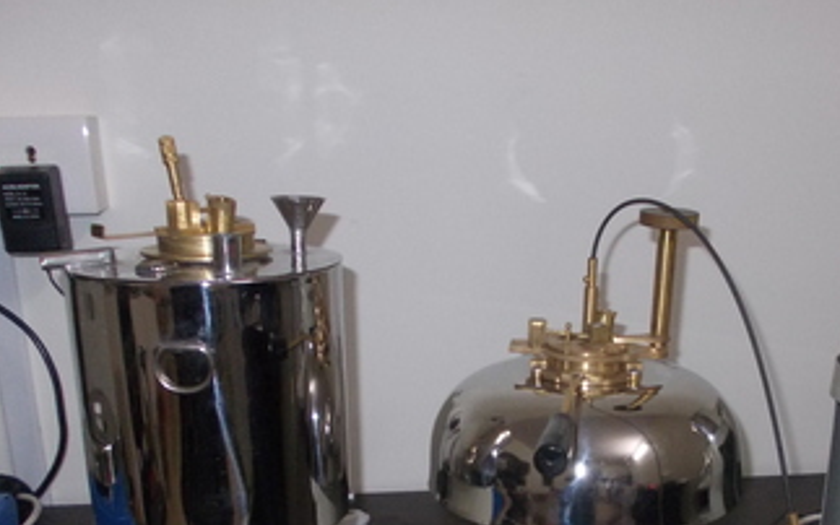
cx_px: 523
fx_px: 1053
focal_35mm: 46
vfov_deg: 27.0
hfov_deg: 43.2
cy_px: 474
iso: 200
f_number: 2.7
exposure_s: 1/25
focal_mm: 4
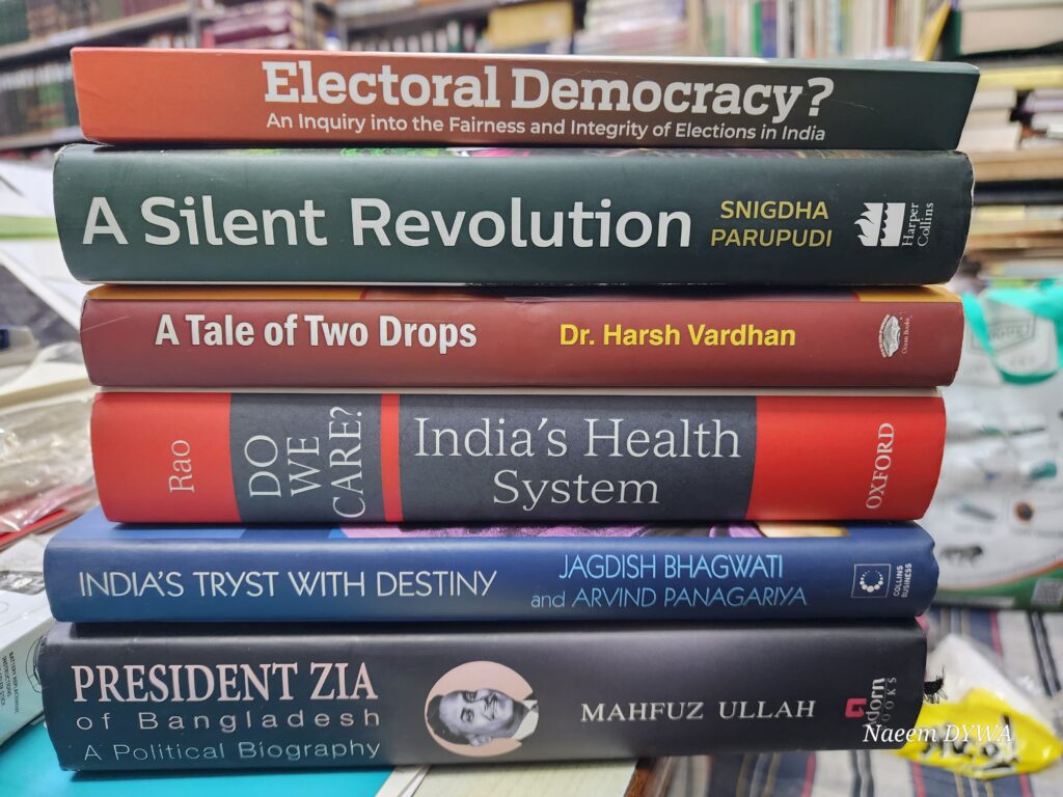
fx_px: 706
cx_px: 532
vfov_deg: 58.9
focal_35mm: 23
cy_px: 398
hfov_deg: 73.9
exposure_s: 1/50
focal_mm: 6.4
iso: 640
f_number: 1.8
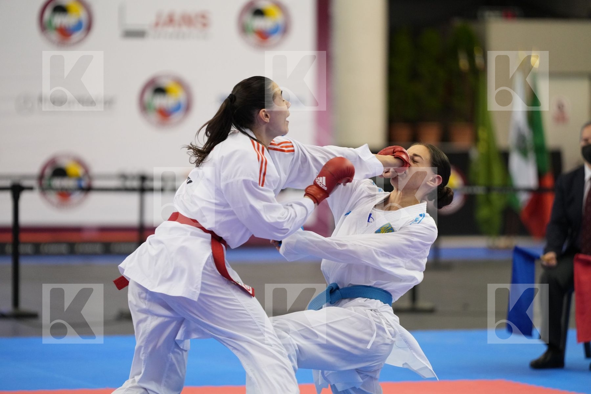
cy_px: 197
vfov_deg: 7.1
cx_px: 296
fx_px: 3185
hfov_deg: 10.6
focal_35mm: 194
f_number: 2.8
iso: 3200
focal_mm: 194
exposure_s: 1/1000
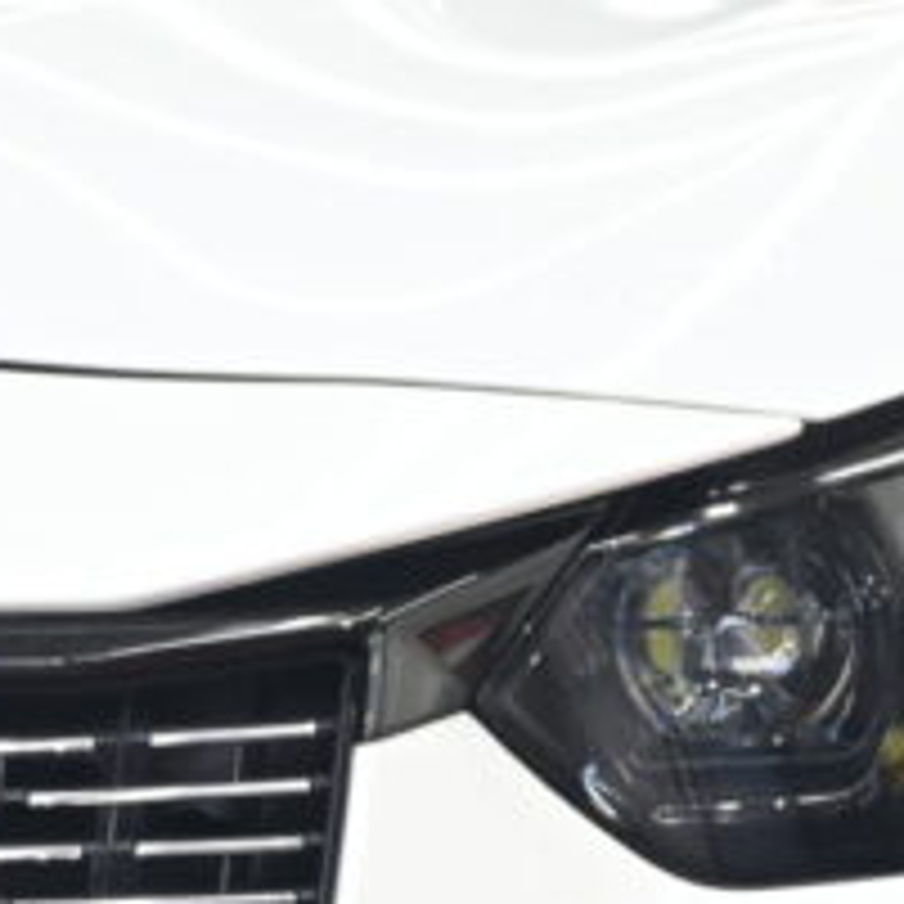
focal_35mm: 260
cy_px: 1131
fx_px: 7682
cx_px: 81
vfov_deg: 6.7
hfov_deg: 6.7
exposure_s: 1/60
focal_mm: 40
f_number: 5.6
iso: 500
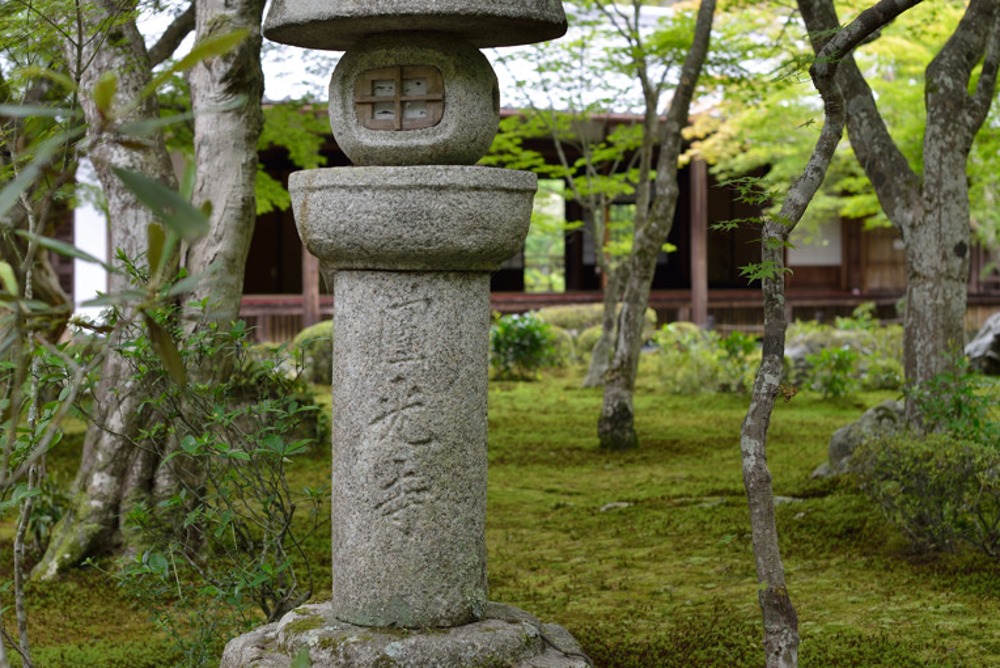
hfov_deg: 30.0
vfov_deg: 20.3
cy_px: 307
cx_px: 433
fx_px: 1862
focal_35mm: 67
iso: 100
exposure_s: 1/60
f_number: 4
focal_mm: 50
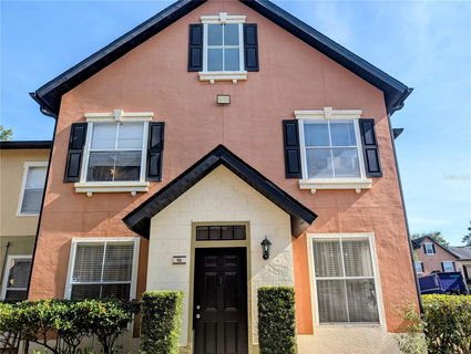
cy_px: 177
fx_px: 327
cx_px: 236
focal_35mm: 24
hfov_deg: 71.5
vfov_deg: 56.9
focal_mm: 6.9
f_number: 1.68
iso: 21
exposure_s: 1/917
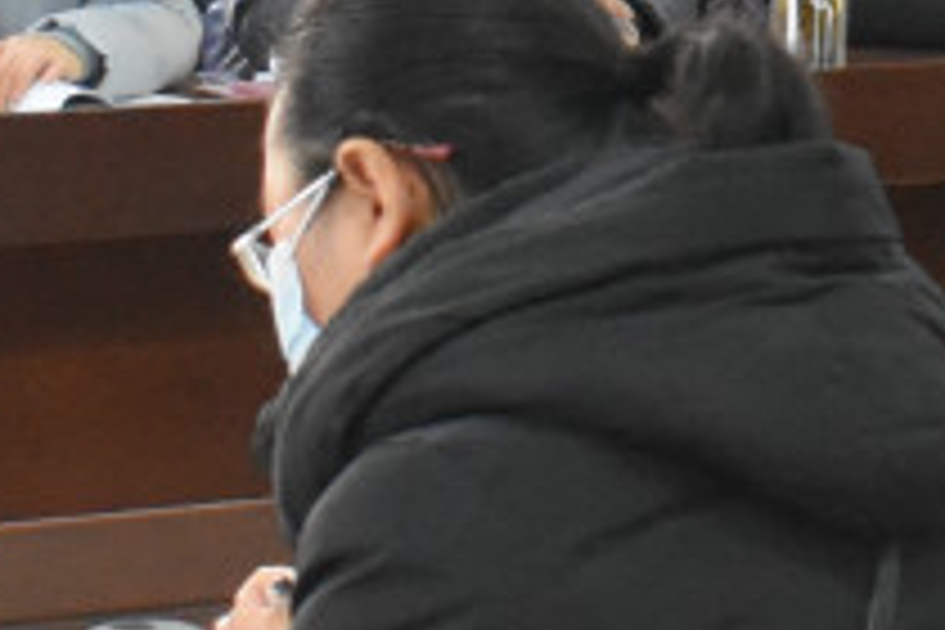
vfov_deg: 5.9
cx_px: 1156
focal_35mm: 229
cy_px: -356
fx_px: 6011
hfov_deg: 8.9
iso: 2500
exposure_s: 1/125
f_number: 3.5
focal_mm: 20
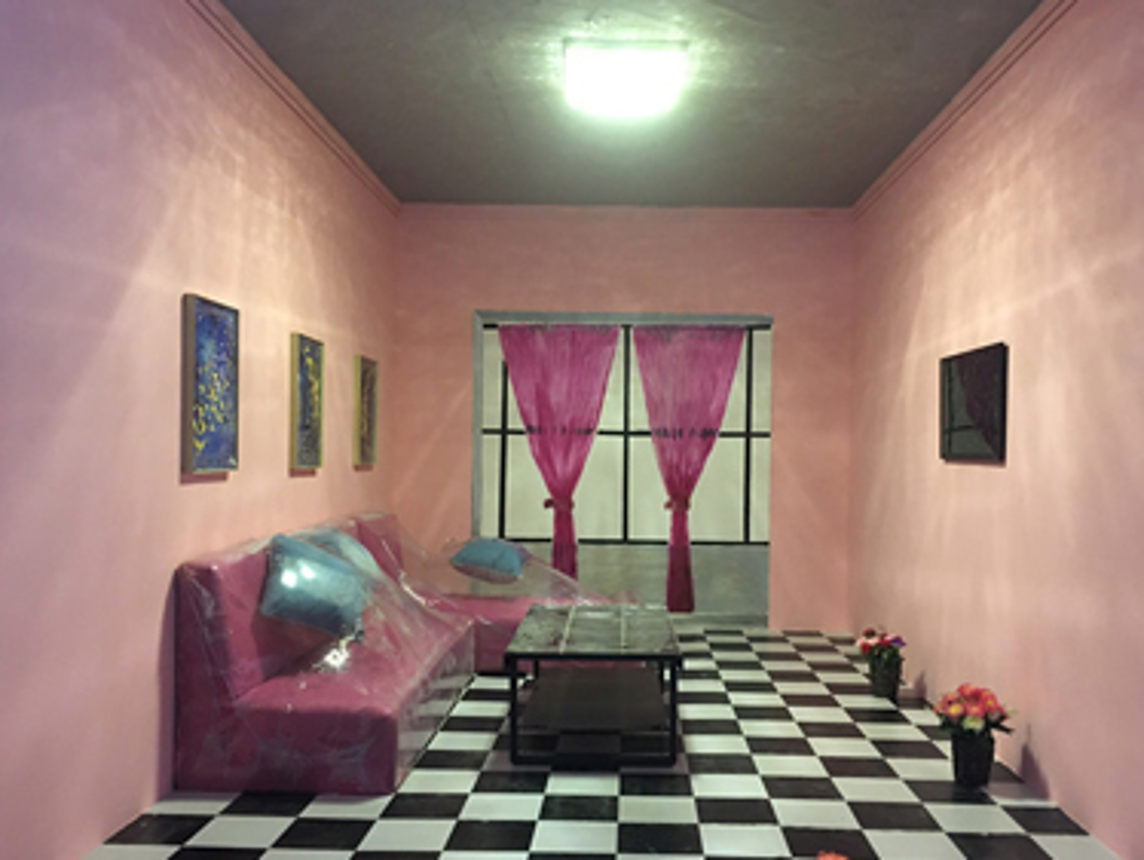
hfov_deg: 58.3
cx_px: 590
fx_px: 1025
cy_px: 444
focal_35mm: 31
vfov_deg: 45.5
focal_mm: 4.15
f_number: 2.2
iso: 100
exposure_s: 1/10
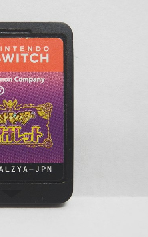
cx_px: 11
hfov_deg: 23.7
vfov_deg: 38.2
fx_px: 342
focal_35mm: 53
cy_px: 119
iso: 200
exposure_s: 1/20
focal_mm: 6.7
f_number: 3.9
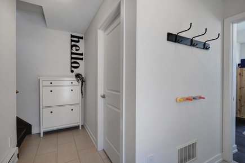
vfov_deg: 70.4
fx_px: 116
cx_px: 122
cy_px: 82
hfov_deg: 93.3
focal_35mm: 17
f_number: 8
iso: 400
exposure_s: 1/50
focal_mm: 17
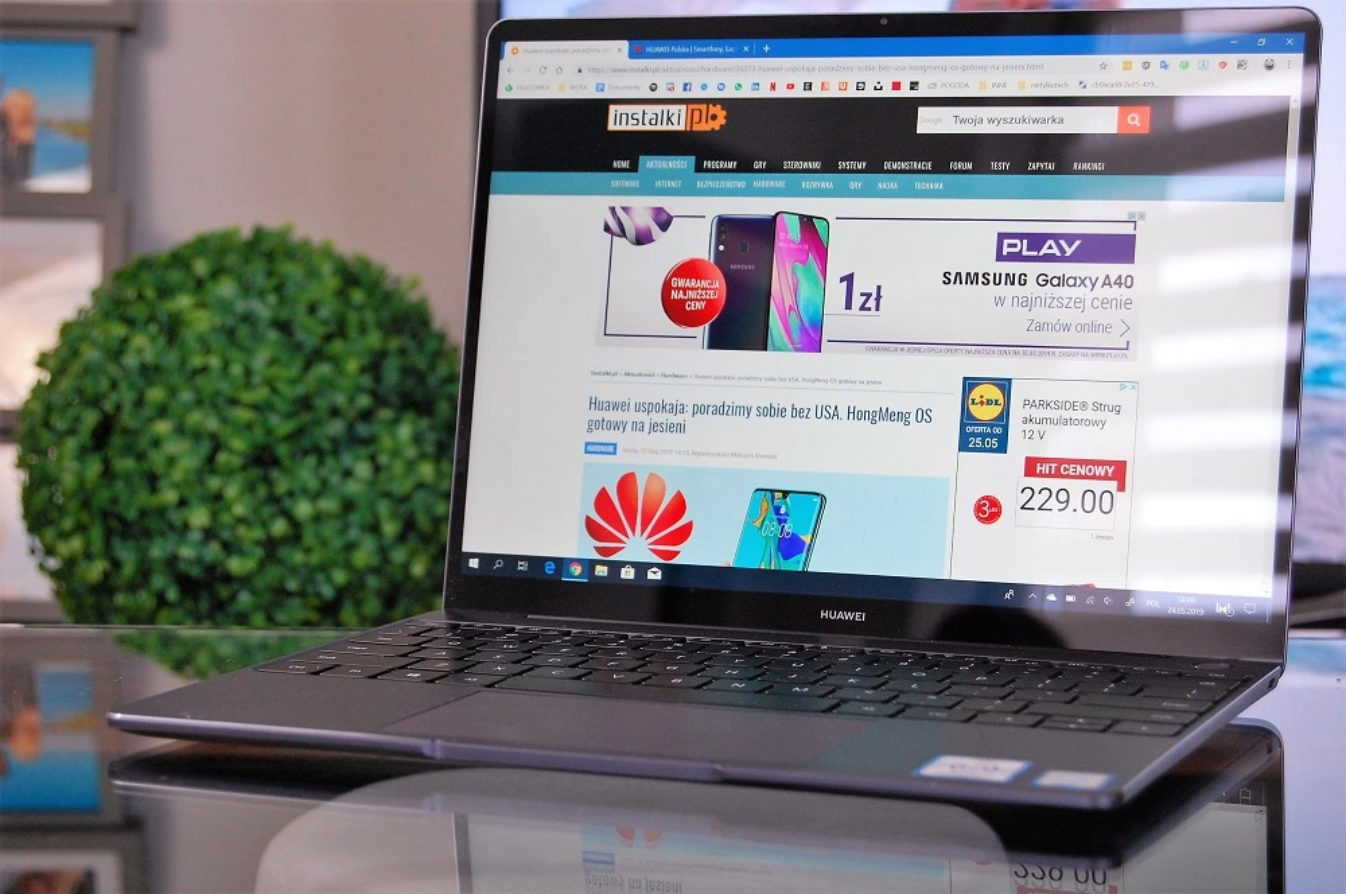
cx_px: 673
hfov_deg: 24.6
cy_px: 447
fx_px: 3081
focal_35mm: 82
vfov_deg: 16.5
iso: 640
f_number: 5.6
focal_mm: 55
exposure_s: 1/30
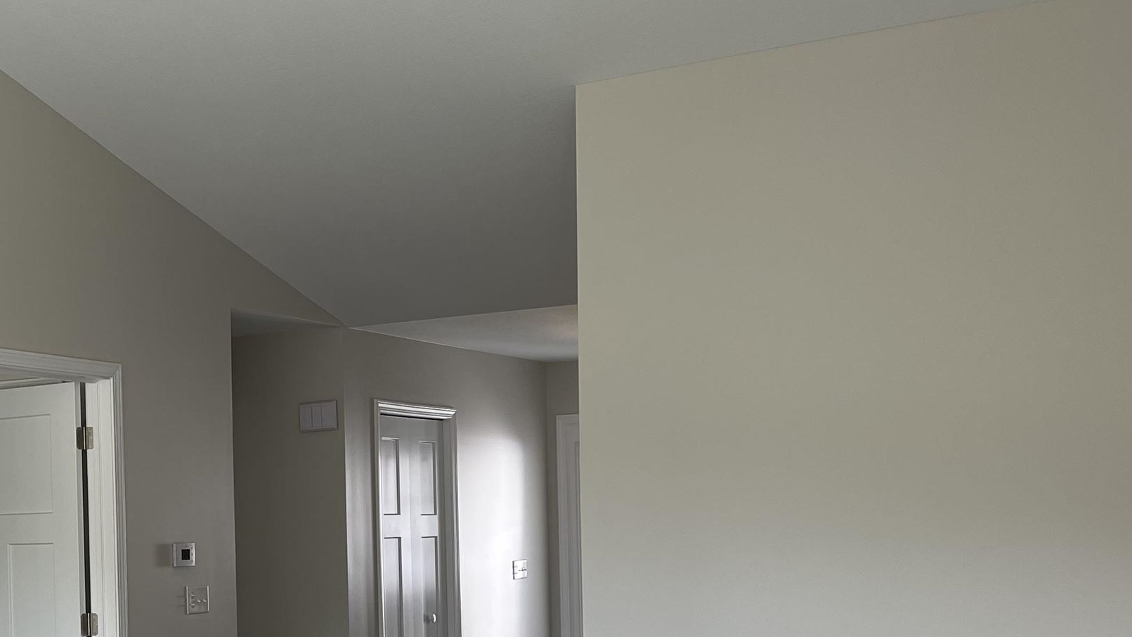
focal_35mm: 54
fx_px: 1621
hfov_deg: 36.1
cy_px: 517
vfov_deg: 21.9
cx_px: 106
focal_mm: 5.1
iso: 50
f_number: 1.6
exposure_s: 1/121
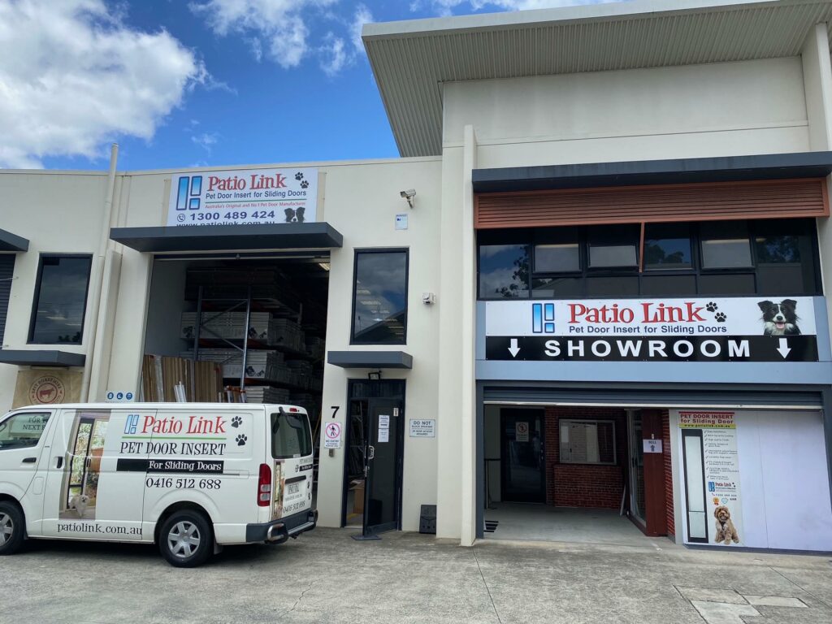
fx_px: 625
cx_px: 416
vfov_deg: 53.1
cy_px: 312
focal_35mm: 26
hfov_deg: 67.3
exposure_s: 1/1543
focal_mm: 4.25
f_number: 1.8
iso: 32
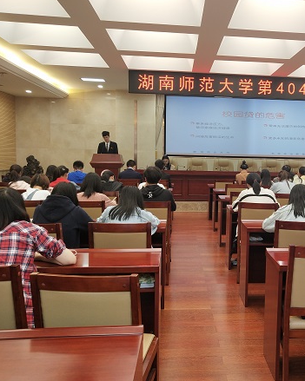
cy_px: 187
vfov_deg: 45.8
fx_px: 451
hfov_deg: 36.4
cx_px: 230
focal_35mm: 40
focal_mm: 3.95
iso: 157
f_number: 1.8
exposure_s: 1/50
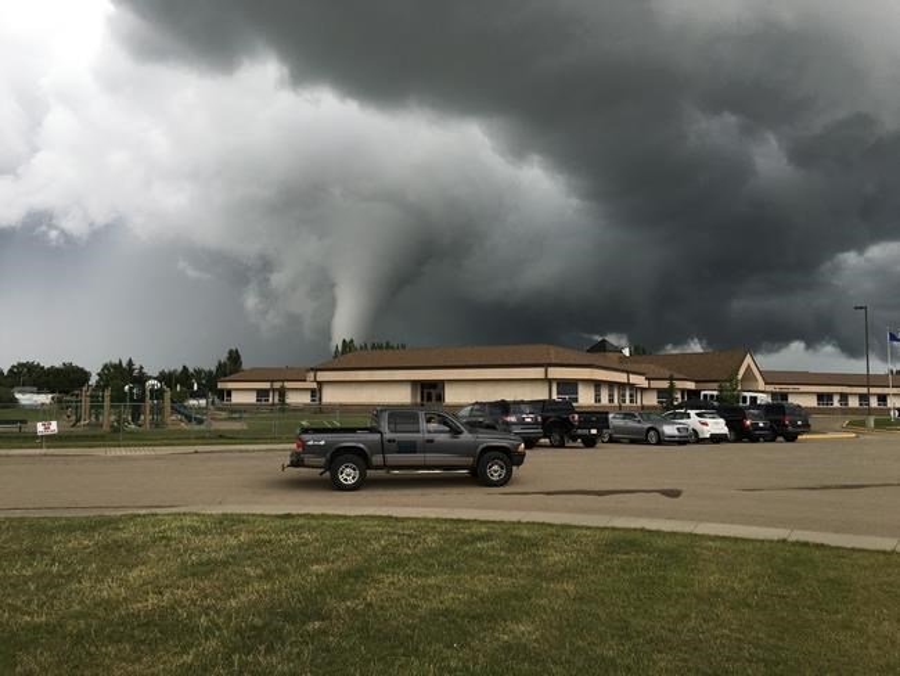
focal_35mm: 29
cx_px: 450
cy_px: 338
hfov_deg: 61.6
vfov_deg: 48.3
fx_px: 754
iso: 25
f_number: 2.2
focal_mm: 4.15
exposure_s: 1/373
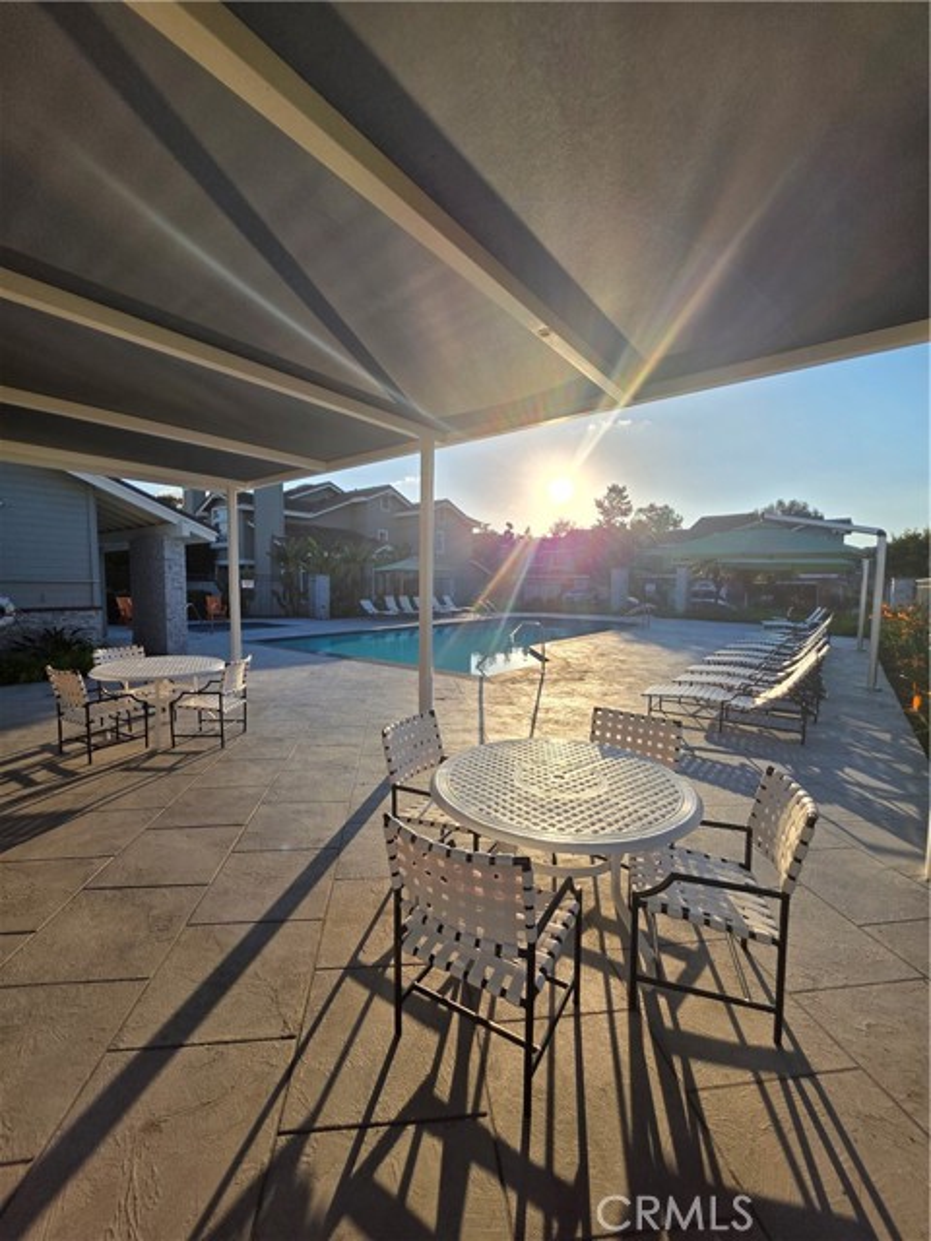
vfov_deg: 106.2
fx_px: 466
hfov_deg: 89.9
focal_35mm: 13
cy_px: 620
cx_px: 466
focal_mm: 2.2
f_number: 1.9
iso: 40
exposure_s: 1/2497
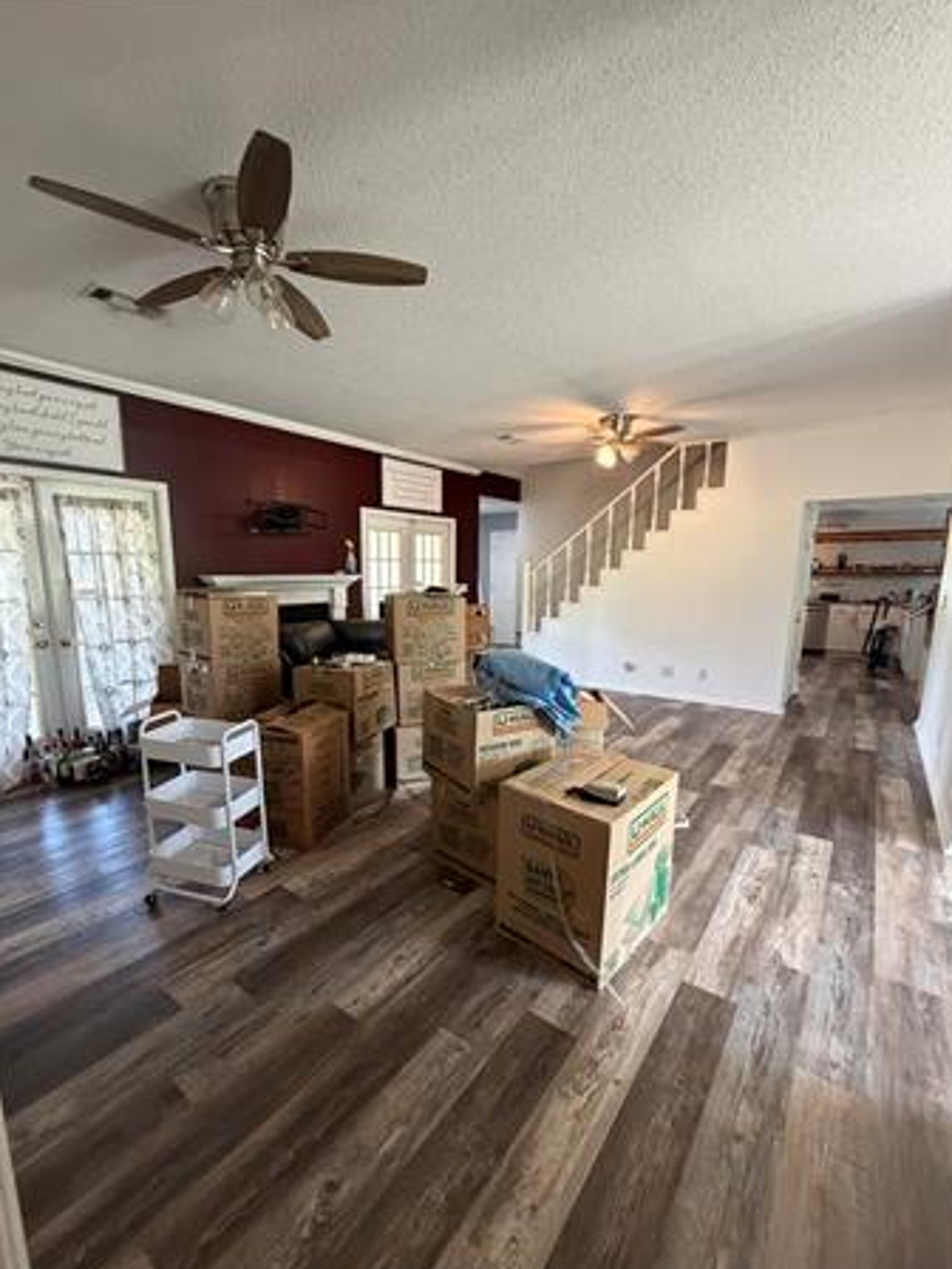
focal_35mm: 15
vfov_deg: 98.1
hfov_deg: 81.7
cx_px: 459
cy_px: 668
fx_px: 550
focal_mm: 2.22
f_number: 2.2
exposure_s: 1/60
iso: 320
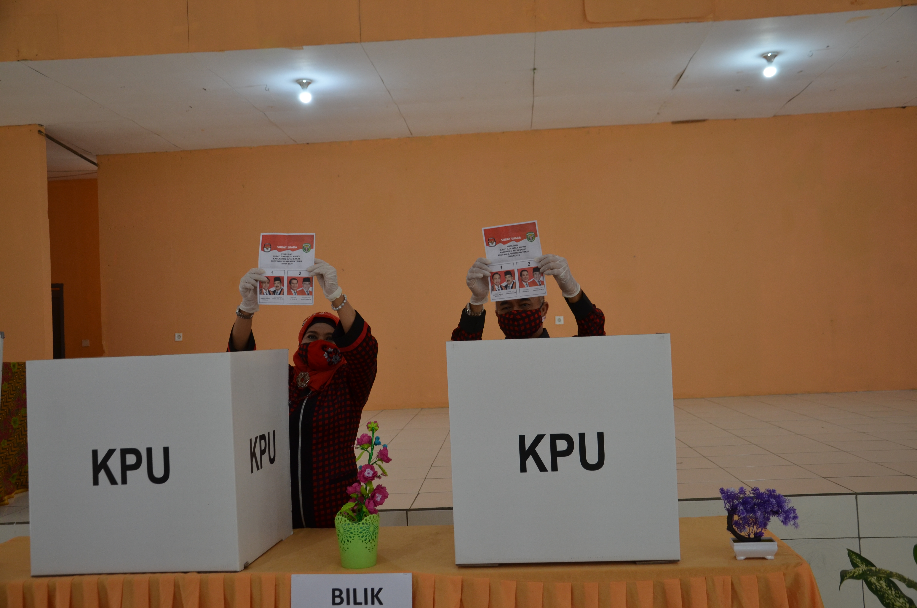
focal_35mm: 36
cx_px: 458
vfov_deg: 36.7
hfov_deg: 53.2
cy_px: 304
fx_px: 915
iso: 400
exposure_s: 1/60
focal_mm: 24
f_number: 4
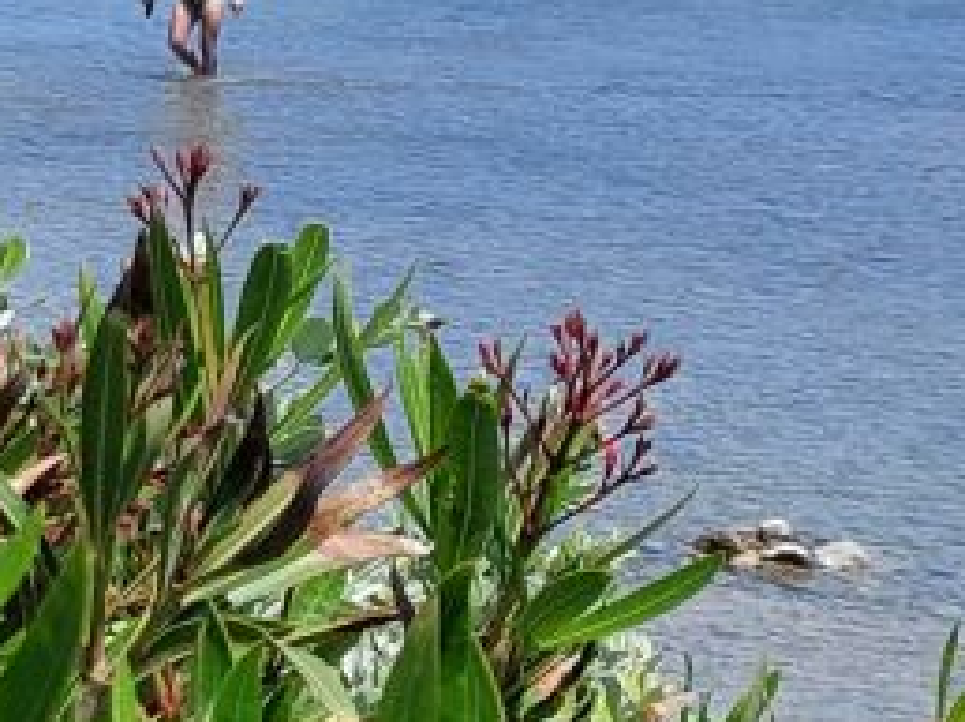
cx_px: -1451
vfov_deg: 9.5
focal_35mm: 149
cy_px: -550
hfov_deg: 10.9
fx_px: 4150
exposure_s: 1/1456
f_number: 1.8
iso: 25
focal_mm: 5.23
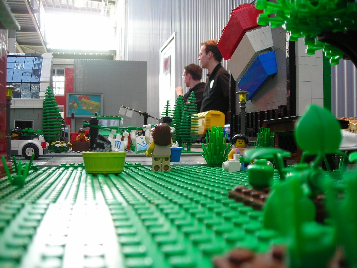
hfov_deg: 49.0
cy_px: 134
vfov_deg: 37.7
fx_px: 392
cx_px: 178
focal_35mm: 38
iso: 50
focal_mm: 6.3
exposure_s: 1/13.4
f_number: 3.2
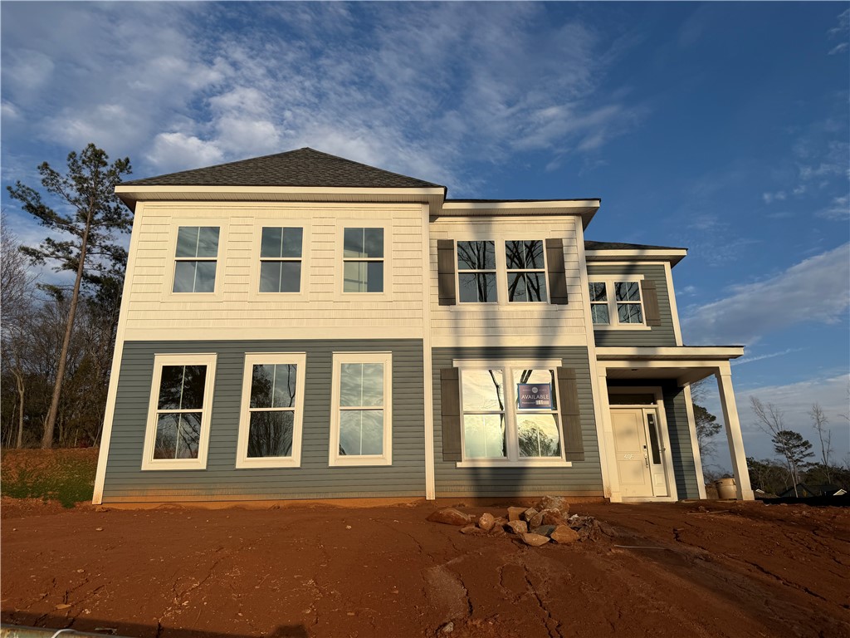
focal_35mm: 24
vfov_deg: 56.8
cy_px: 319
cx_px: 425
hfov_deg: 71.6
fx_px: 589
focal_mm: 6.76
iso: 80
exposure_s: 1/4167
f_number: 1.78
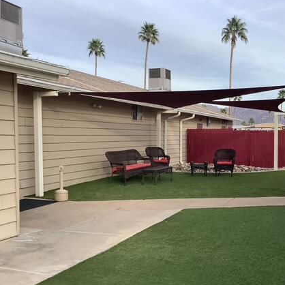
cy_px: 155
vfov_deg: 40.0
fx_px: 391
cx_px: 207
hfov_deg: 39.2
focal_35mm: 42
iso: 25
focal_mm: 3.3
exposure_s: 1/448
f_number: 2.4
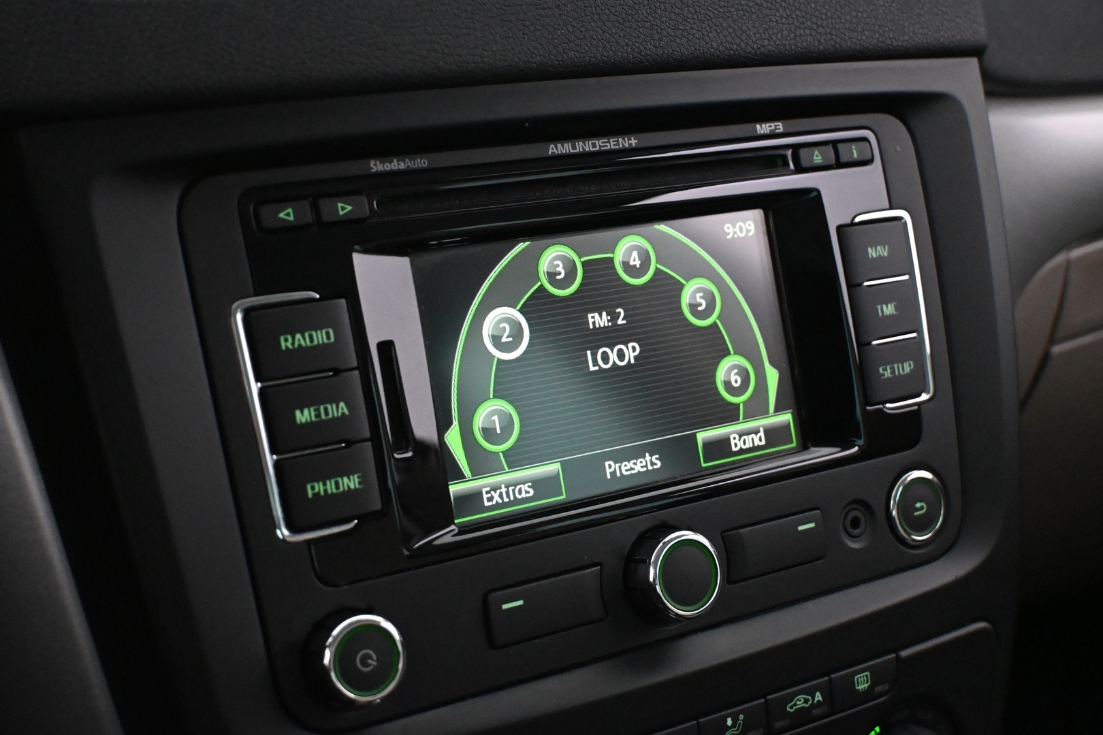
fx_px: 1517
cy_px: 368
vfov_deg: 27.3
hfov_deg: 40.0
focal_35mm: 50
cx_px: 552
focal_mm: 33
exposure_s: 1/60
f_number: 5
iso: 8000
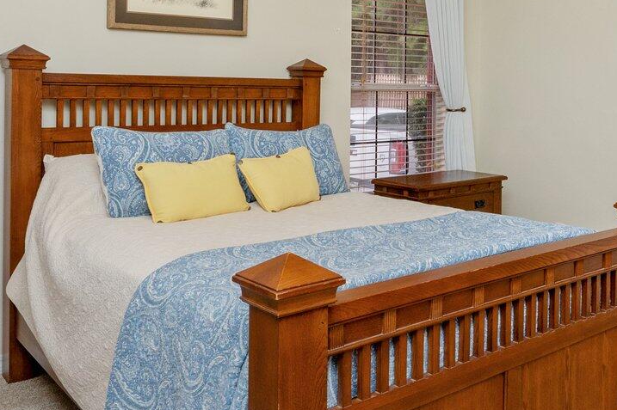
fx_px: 685
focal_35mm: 40
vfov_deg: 32.8
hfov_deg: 47.8
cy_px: 111
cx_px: 406
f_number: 9
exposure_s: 1/30
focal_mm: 14
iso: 500
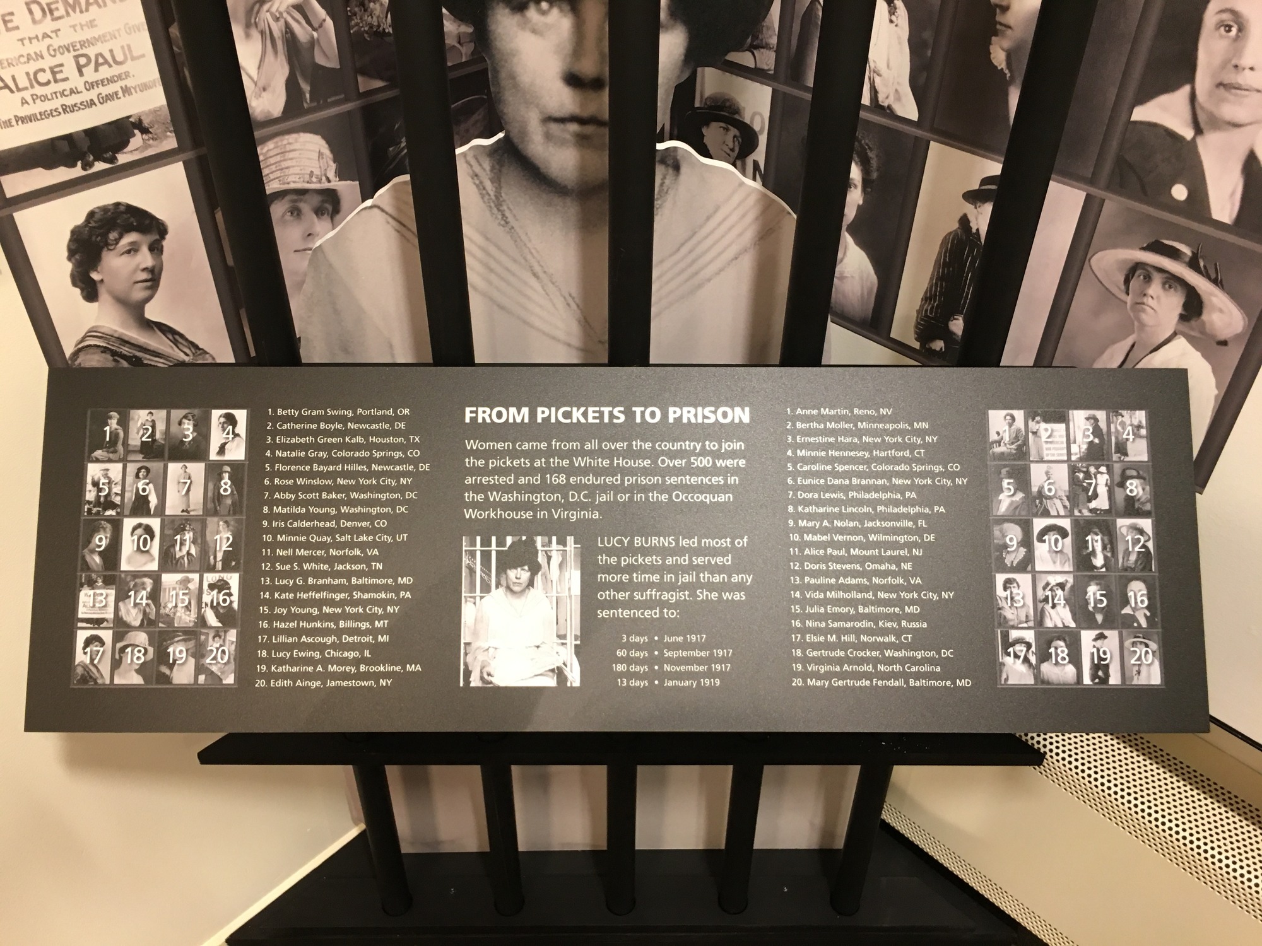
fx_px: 1057
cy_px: 473
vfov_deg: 48.2
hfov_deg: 61.7
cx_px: 631
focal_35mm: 29
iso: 50
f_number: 2.2
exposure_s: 1/15
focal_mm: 4.15
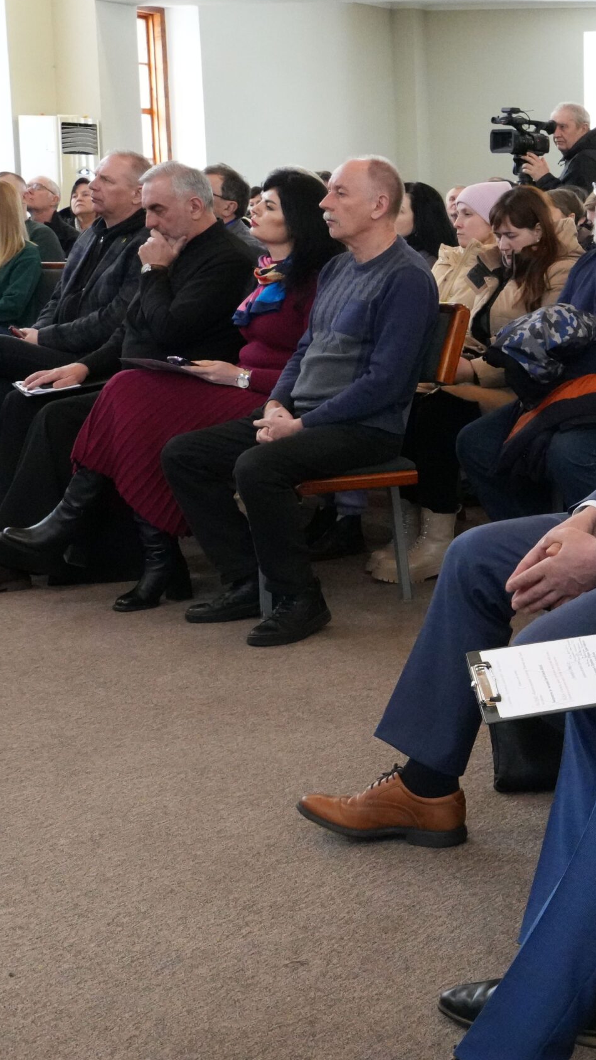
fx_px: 2073
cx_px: 799
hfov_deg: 15.5
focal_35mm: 74
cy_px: 526
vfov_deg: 28.7
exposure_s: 1/50
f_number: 9
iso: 6400
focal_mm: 31
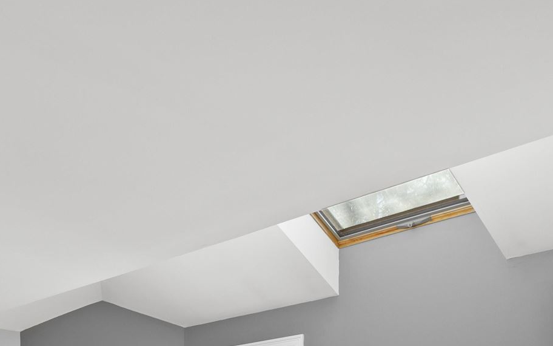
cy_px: 480
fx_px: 723
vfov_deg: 23.0
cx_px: 44
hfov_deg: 38.6
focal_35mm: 48
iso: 250
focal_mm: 14
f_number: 7.1
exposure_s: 1/1.67
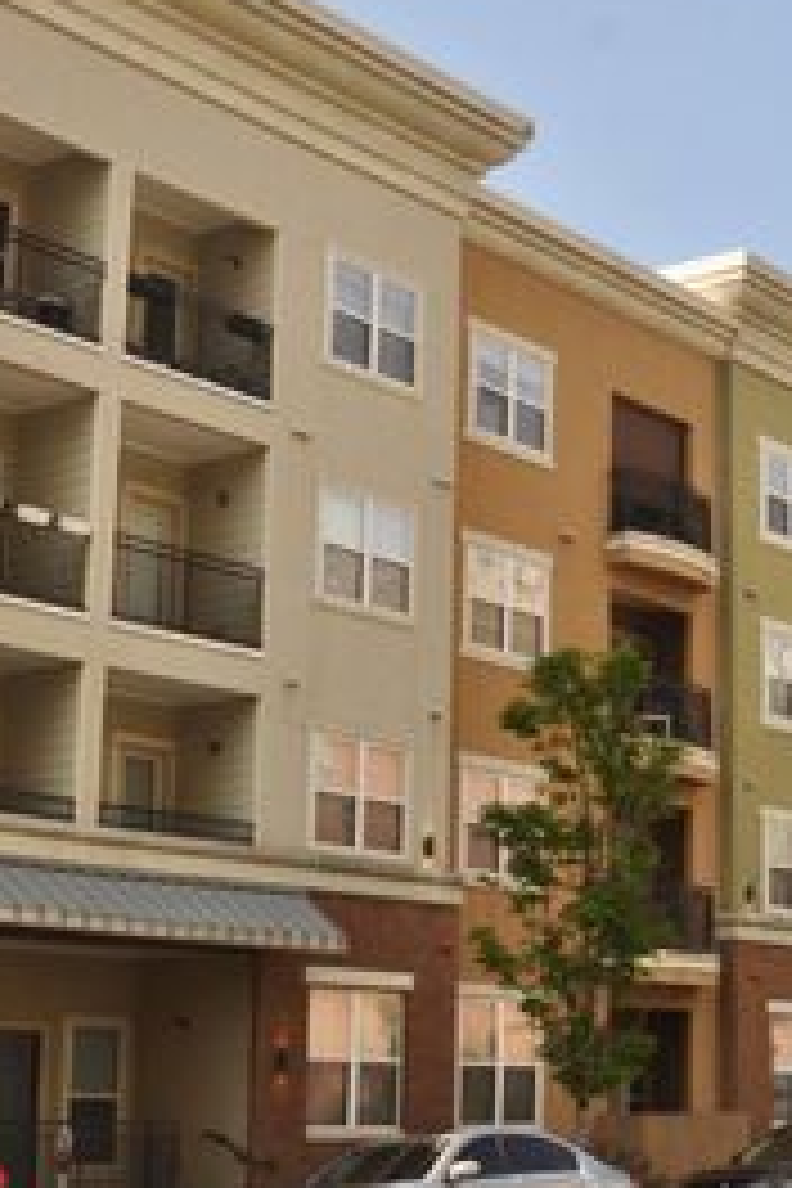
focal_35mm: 68
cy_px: 608
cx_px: 603
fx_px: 2244
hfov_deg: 19.9
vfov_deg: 29.7
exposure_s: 1/200
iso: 200
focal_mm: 24
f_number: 7.1
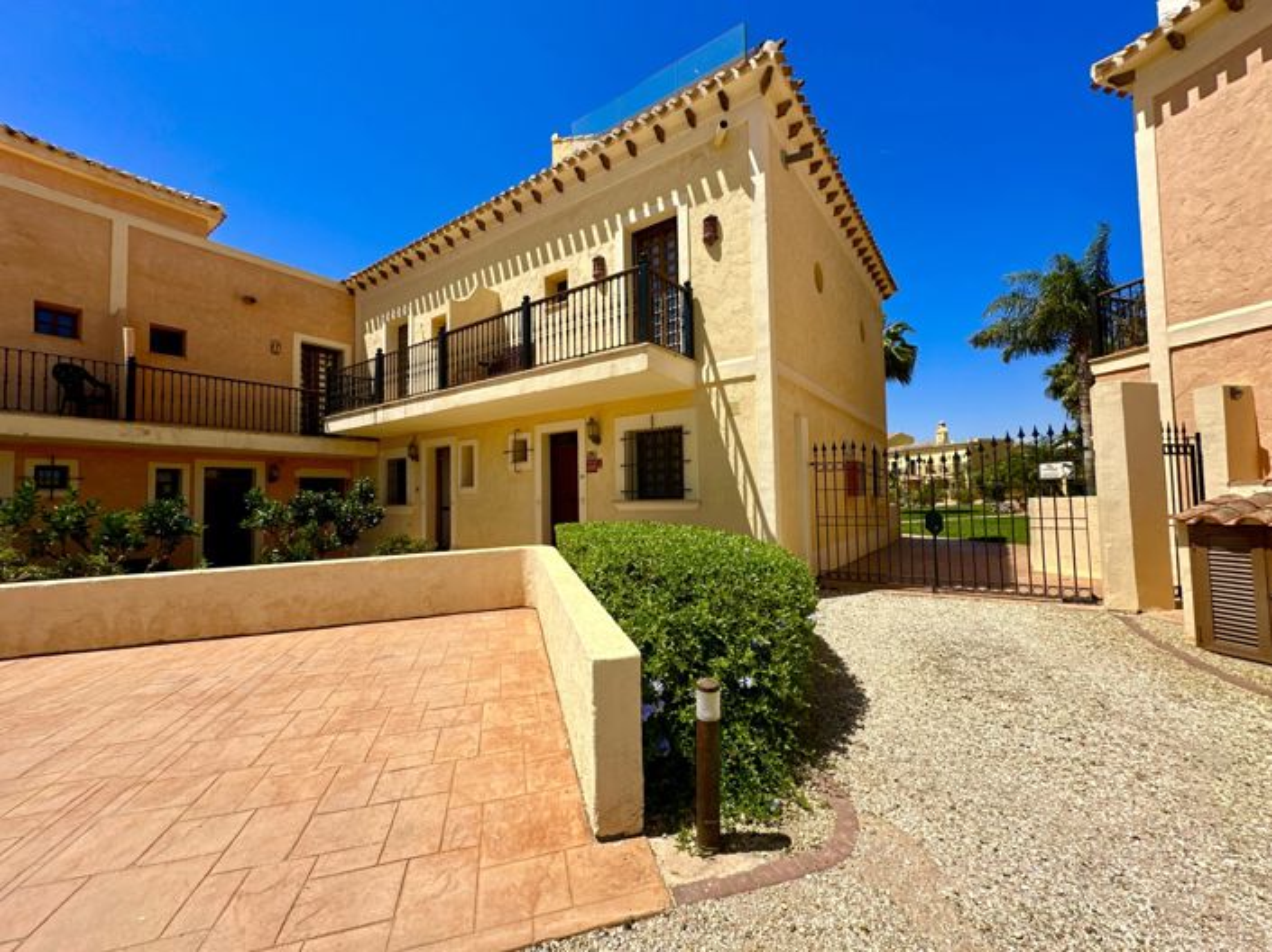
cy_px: 476
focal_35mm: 14
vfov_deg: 85.6
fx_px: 514
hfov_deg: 102.1
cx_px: 636
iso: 50
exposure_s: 1/3040
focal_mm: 2.22
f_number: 2.2
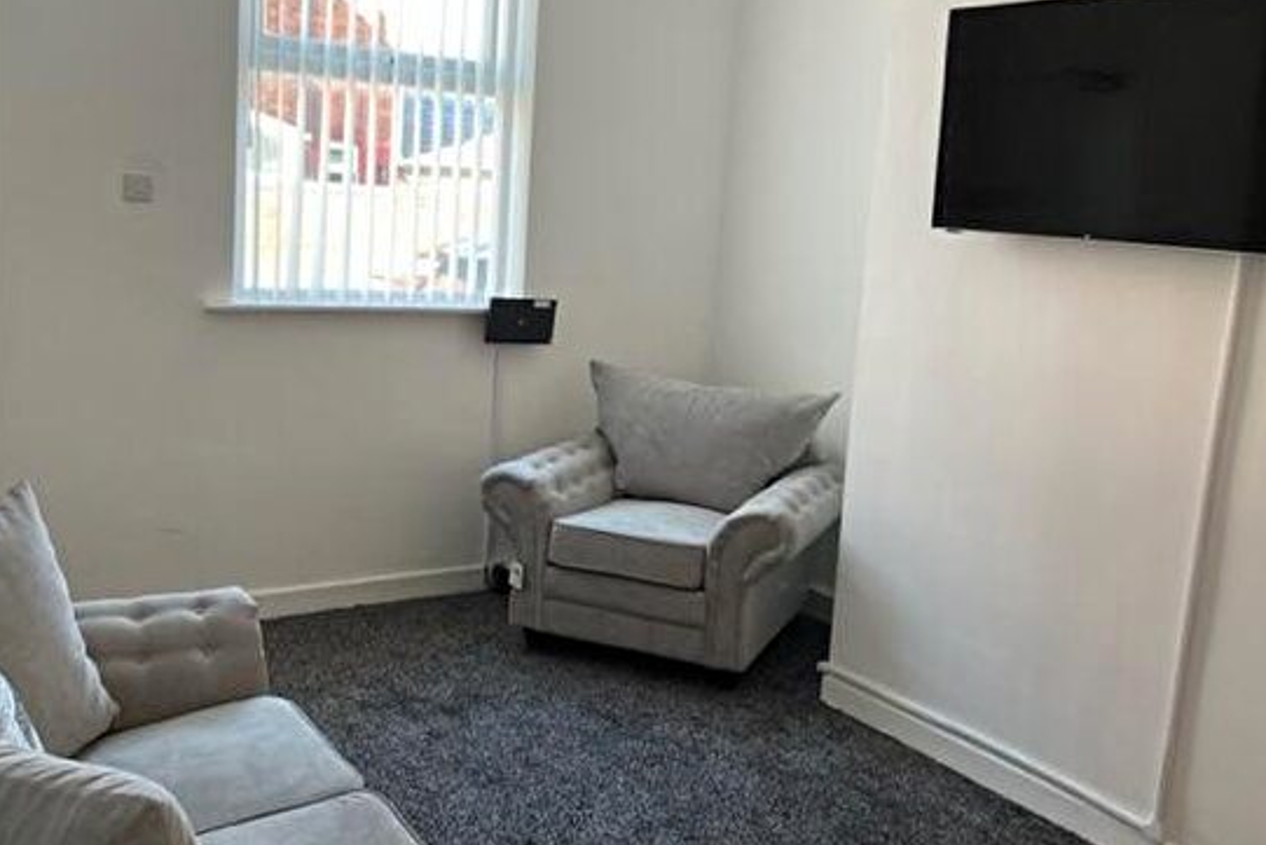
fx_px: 1231
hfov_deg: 54.4
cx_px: 625
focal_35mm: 35
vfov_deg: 37.8
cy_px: 378
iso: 125
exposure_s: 1/121
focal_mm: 5.1
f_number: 1.6
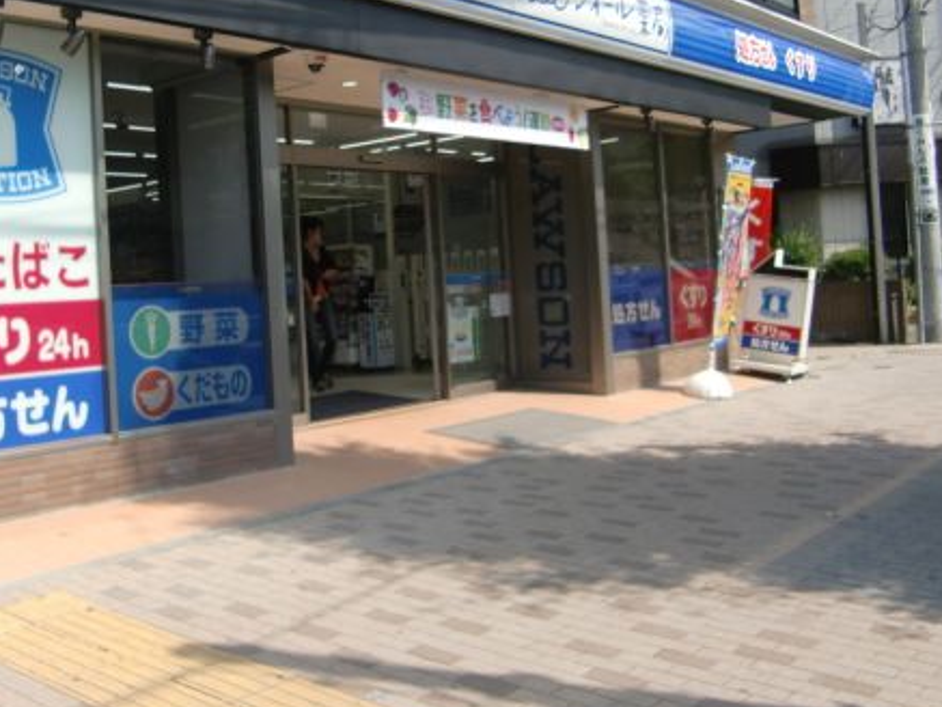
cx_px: 343
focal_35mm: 41
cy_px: 287
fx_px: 1116
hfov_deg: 45.3
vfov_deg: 35.0
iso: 64
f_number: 2.6
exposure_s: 1/800
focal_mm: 4.9
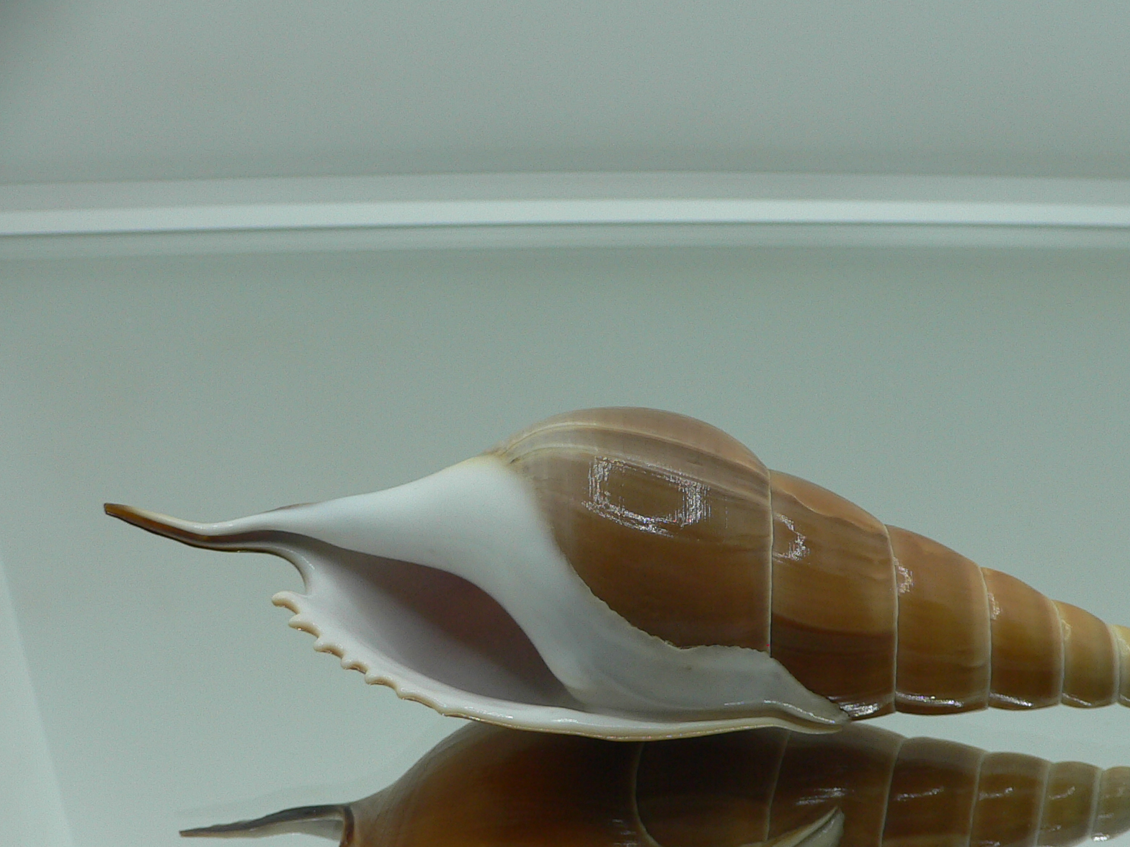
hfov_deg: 41.8
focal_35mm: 45
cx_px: 687
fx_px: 1469
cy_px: 538
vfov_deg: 32.0
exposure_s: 1/80
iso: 80
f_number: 2.8
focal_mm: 4.6
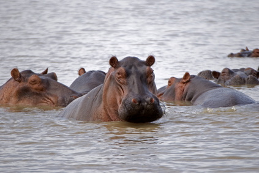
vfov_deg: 1.8
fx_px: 5401
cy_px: 86
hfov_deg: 2.7
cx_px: 130
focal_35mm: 750
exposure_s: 1/125
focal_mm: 500
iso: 100
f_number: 6.3
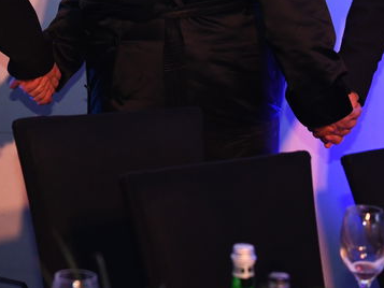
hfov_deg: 11.8
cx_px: 5
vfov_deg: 8.6
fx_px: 1842
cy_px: -210
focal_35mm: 166
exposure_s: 1/100
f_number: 3.5
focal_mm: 44
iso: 1600
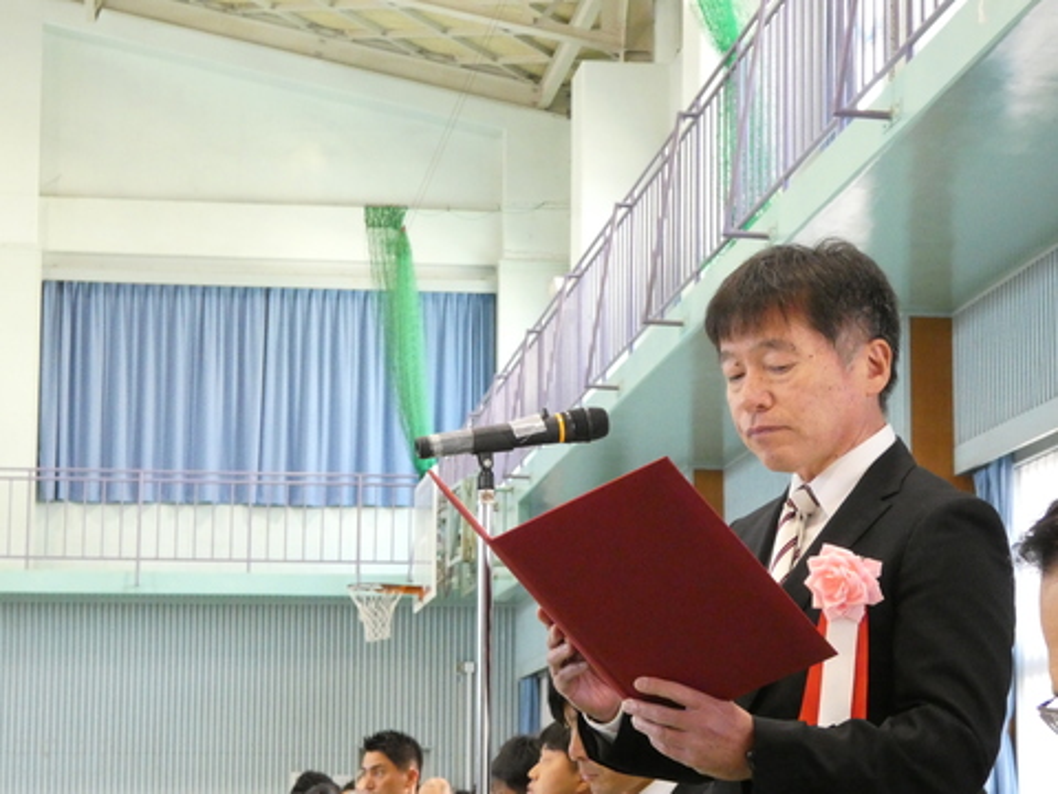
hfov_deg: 20.0
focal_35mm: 98
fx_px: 2995
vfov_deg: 15.1
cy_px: 397
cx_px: 529
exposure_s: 1/80
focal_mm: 17.5
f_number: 4.8
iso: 1600
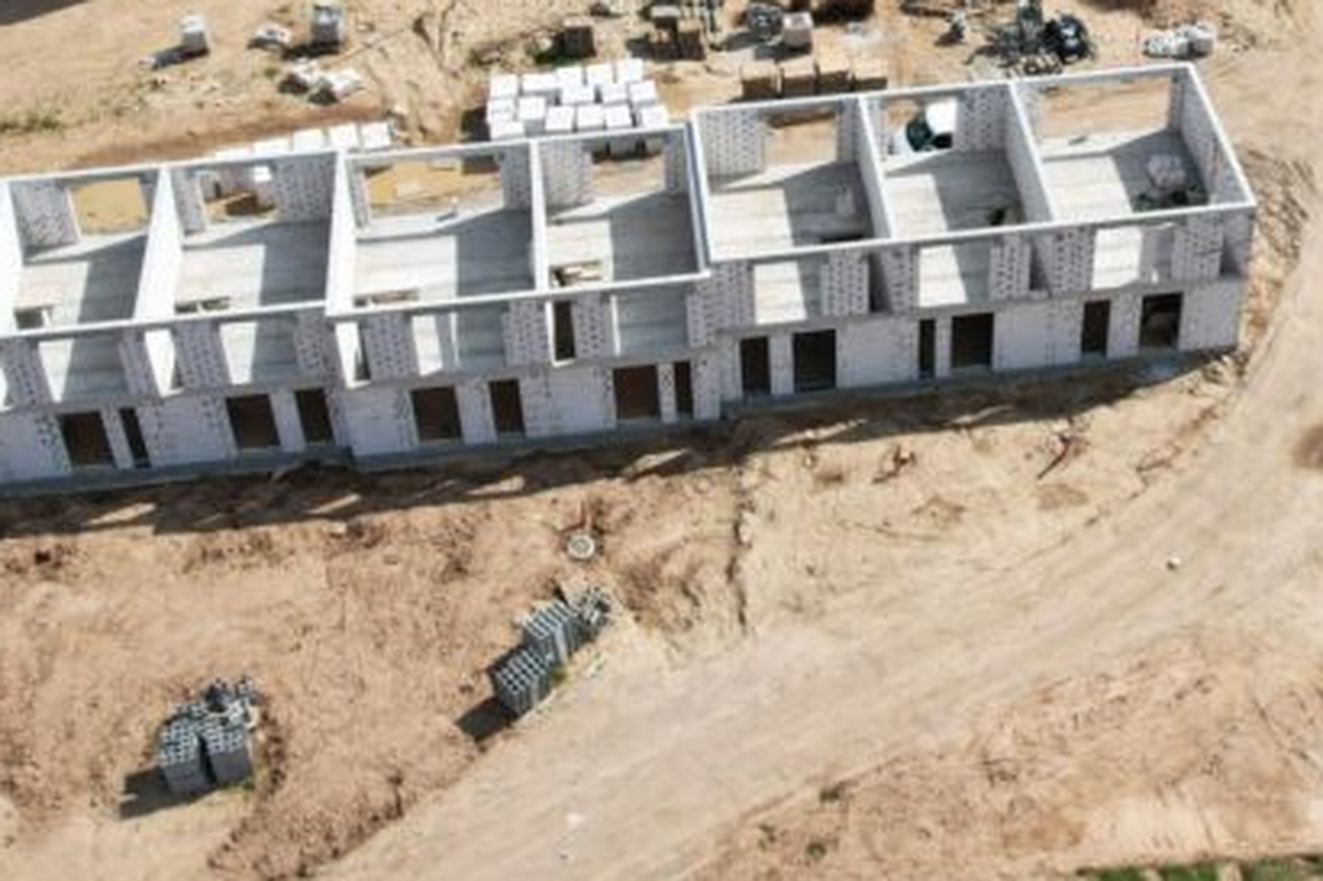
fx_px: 2020
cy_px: -2
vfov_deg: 23.6
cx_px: 862
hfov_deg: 36.0
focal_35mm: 55
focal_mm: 8.38
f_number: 2.8
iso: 120
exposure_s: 1/2500
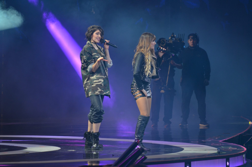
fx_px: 1991
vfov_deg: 4.8
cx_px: 126
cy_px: 84
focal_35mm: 285
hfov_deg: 7.2
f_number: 5.6
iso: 800
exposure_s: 1/125
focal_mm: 190
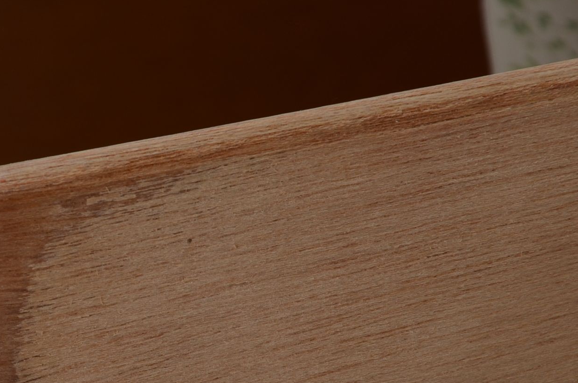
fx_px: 5014
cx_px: 56
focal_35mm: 313
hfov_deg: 6.6
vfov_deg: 4.4
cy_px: 371
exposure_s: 1/60
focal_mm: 105
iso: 200
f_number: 10
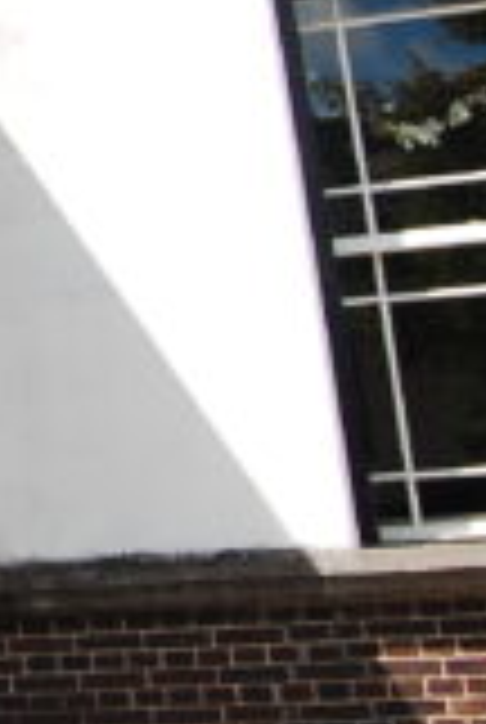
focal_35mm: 107
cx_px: -760
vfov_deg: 18.6
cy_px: 31
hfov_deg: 10.6
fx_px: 2157
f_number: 7.1
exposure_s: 1/320
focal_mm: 18
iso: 200
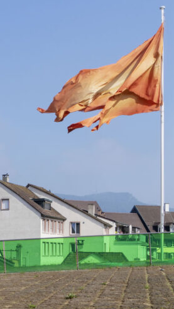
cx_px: -23
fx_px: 558
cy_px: 183
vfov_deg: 30.9
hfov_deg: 17.1
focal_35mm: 68
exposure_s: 1/100
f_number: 16
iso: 100
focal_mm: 32
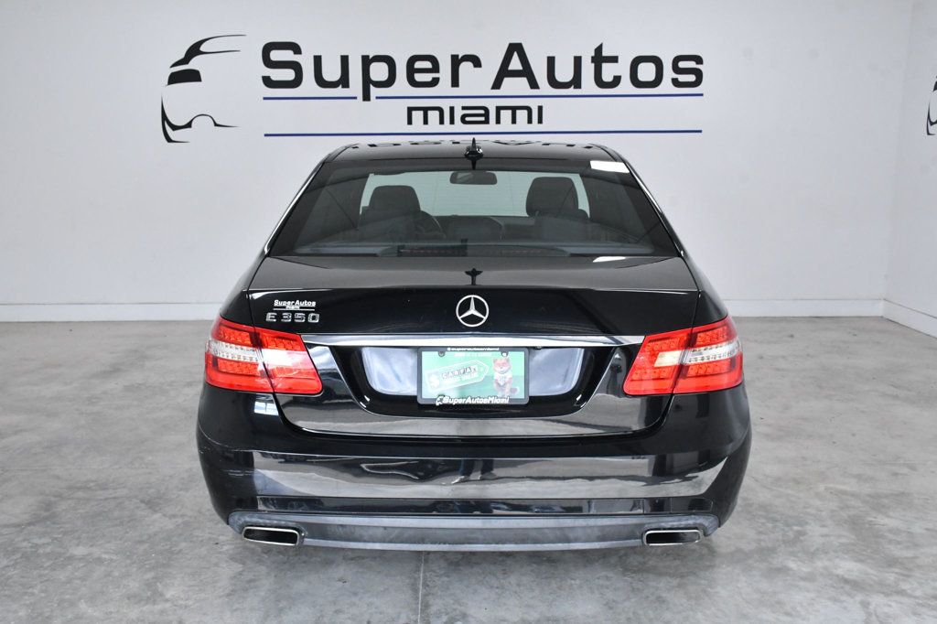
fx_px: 937
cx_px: 468
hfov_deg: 53.1
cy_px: 312
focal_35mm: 36
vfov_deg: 36.8
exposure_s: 1/400
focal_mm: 24
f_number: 10
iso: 2500
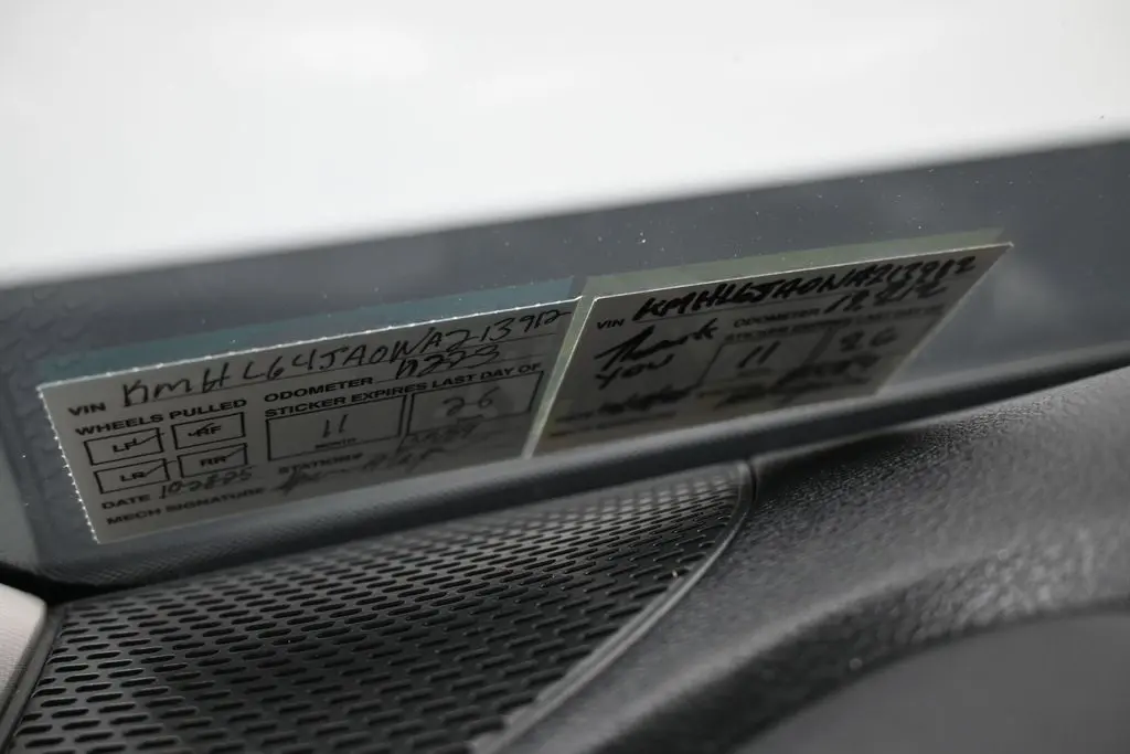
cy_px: 377
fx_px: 1154
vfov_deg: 36.2
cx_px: 565
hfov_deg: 52.2
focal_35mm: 37
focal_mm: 24.5
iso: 400
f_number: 4.2
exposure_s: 1/125
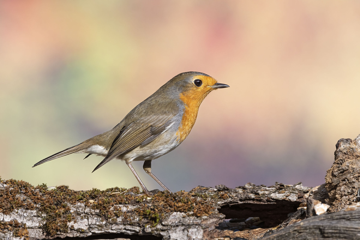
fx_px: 7499
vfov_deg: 1.8
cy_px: 120
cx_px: 180
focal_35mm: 750
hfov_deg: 2.7
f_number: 8
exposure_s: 1/2000
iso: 400
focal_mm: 500
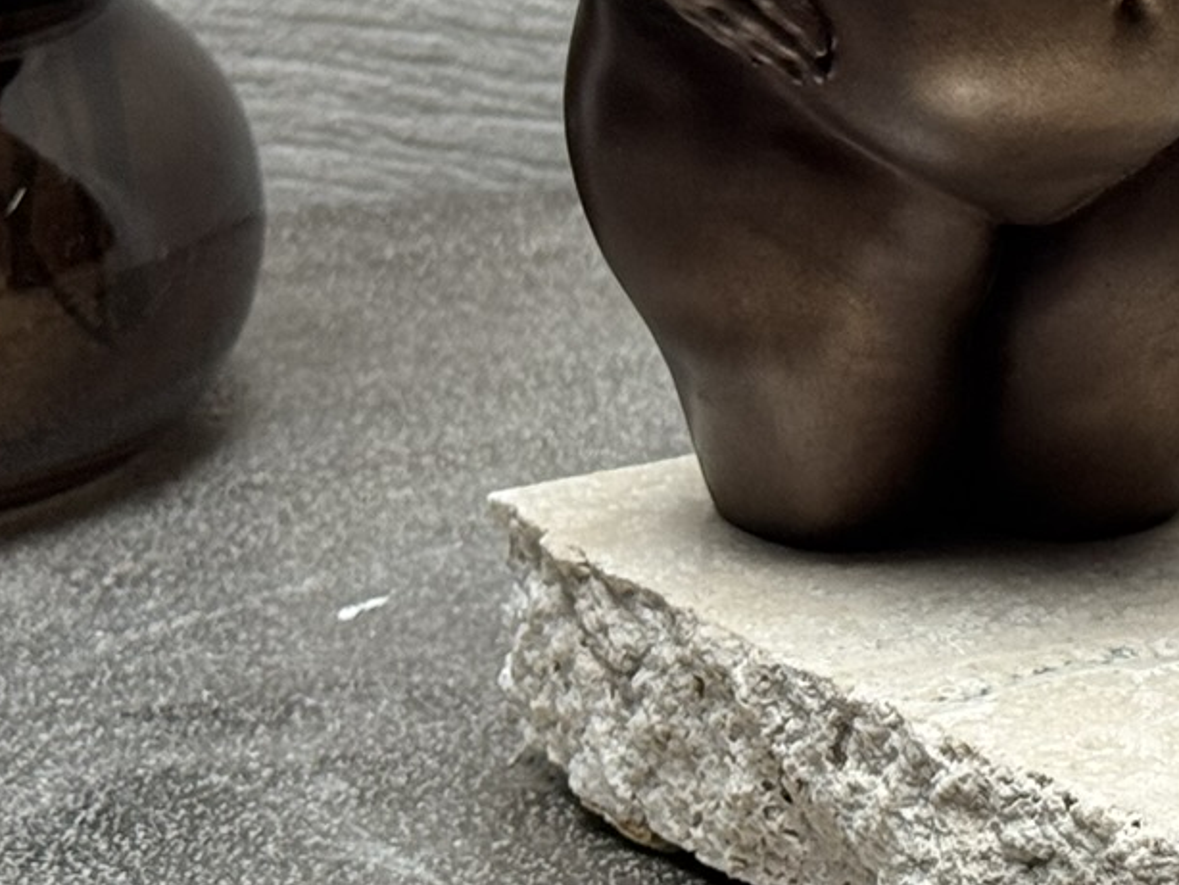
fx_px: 5452
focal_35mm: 160
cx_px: 1369
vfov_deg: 9.1
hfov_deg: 12.1
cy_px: -328
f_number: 1.78
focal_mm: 6.76
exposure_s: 1/60
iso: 125
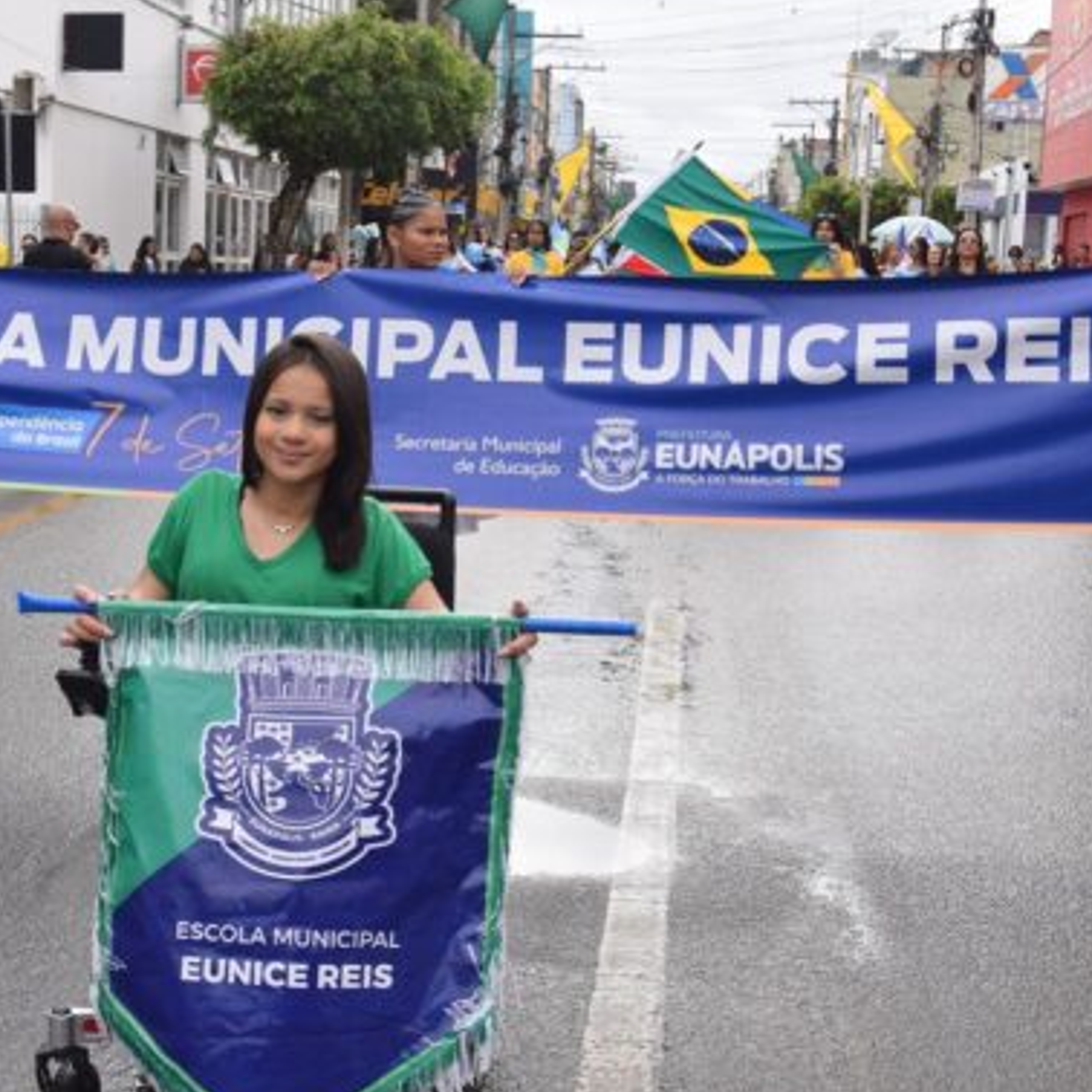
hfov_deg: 37.3
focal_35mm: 45
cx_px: 396
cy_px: 545
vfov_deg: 37.6
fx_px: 1606
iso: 200
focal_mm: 18
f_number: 8
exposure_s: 1/250
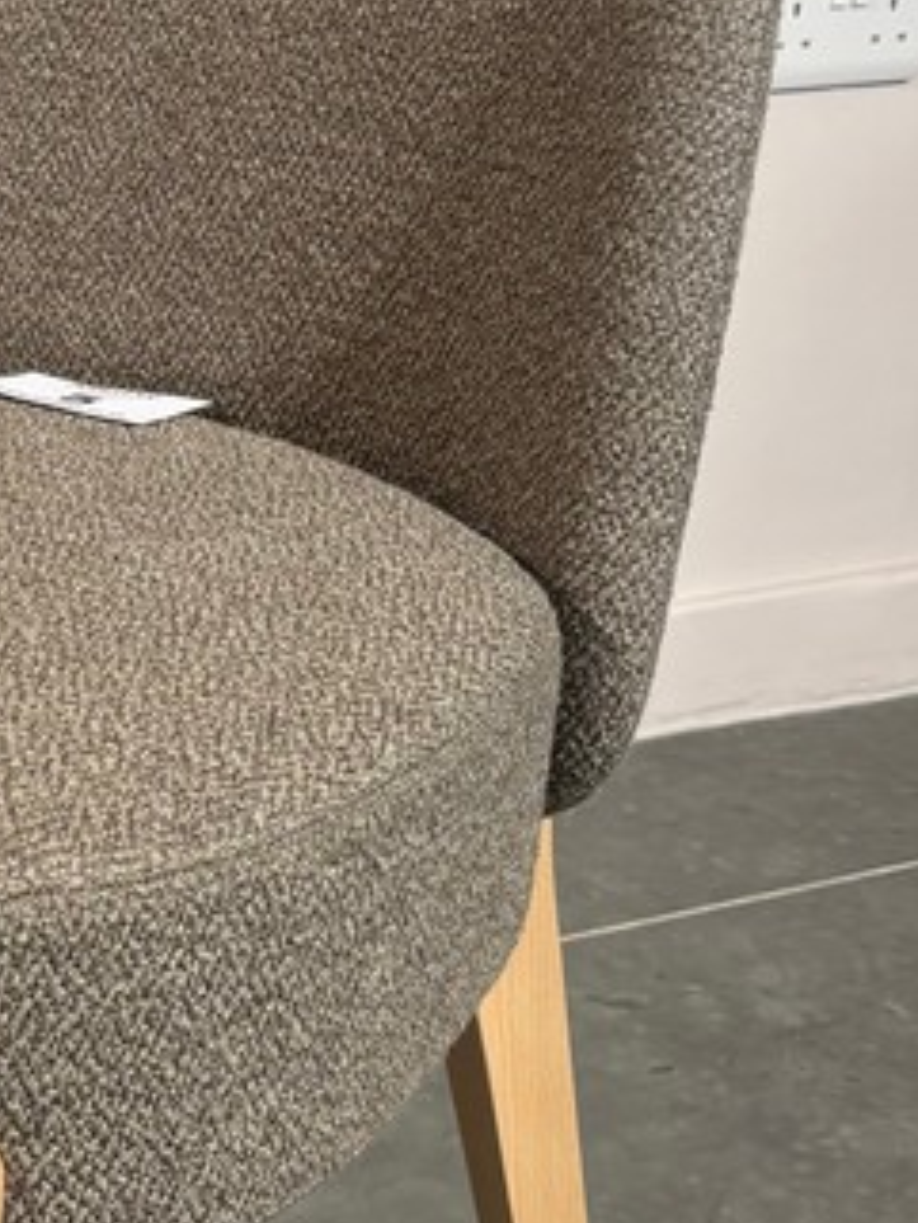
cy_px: 842
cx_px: -88
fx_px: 2862
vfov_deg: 24.0
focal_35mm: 81
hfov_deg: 17.6
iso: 64
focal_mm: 5.96
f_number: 1.6
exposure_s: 1/50
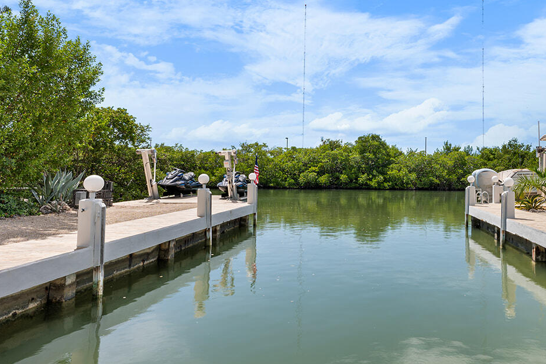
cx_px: 377
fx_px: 364
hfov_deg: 70.9
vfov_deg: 52.9
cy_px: 154
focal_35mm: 24
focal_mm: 14
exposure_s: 1/320
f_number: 10
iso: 100
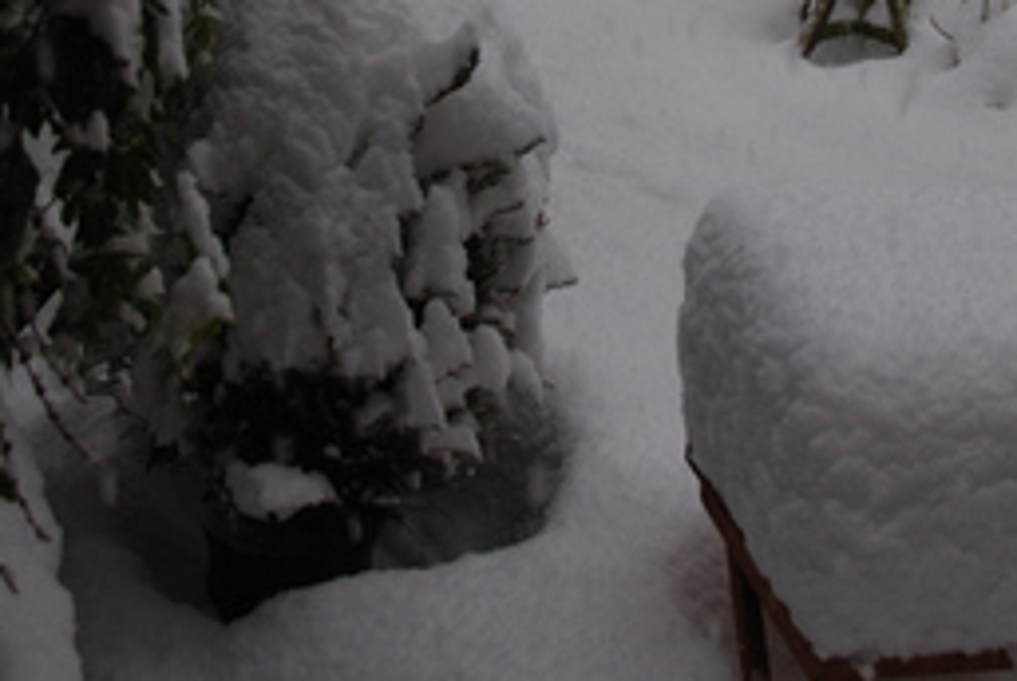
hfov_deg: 22.6
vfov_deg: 14.7
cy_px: -158
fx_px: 2545
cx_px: 574
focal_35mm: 90
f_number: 3.8
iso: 100
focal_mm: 22
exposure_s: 1/60
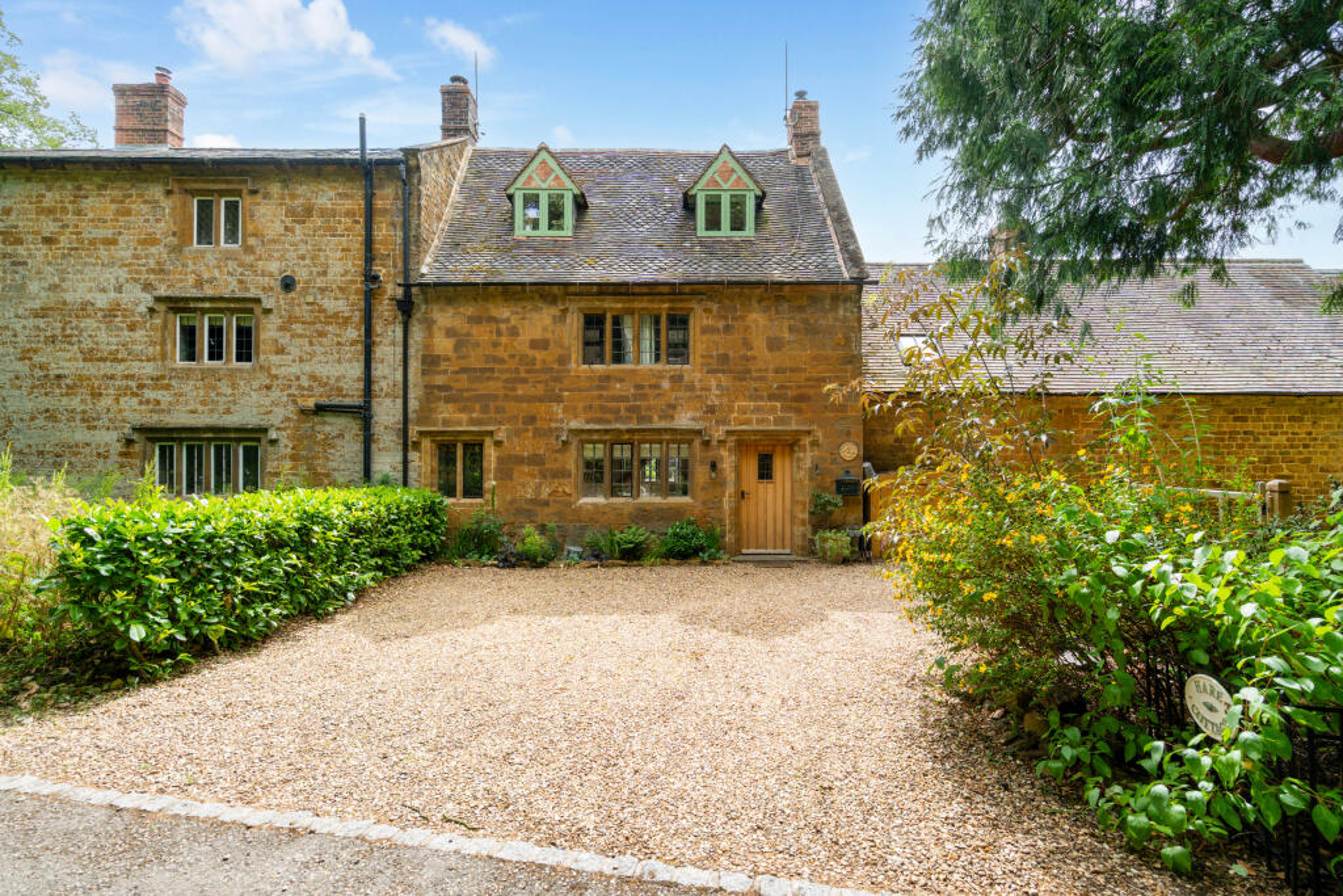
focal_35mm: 17
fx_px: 634
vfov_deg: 70.5
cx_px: 672
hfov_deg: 93.3
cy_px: 448
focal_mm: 17
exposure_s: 1/125
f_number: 8
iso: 320
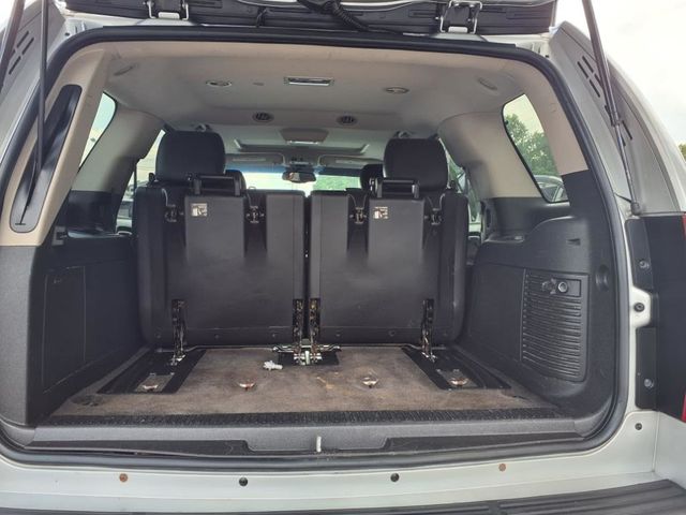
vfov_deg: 51.4
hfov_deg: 65.3
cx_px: 343
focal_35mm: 27
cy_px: 258
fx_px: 535
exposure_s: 1/120
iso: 40
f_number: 1.9
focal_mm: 3.58
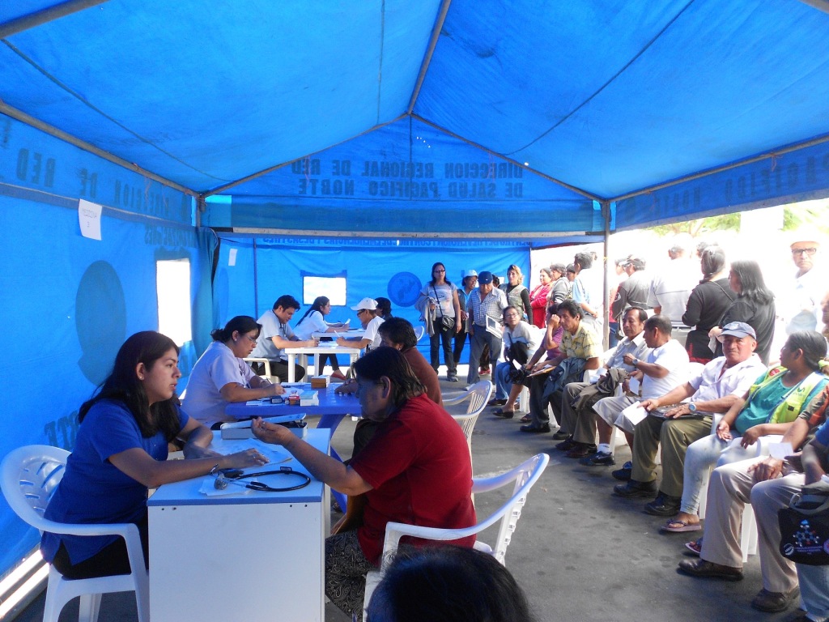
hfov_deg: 67.3
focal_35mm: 26
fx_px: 623
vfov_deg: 53.1
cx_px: 414
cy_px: 311
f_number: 3.2
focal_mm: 4.6
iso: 125
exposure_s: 1/30
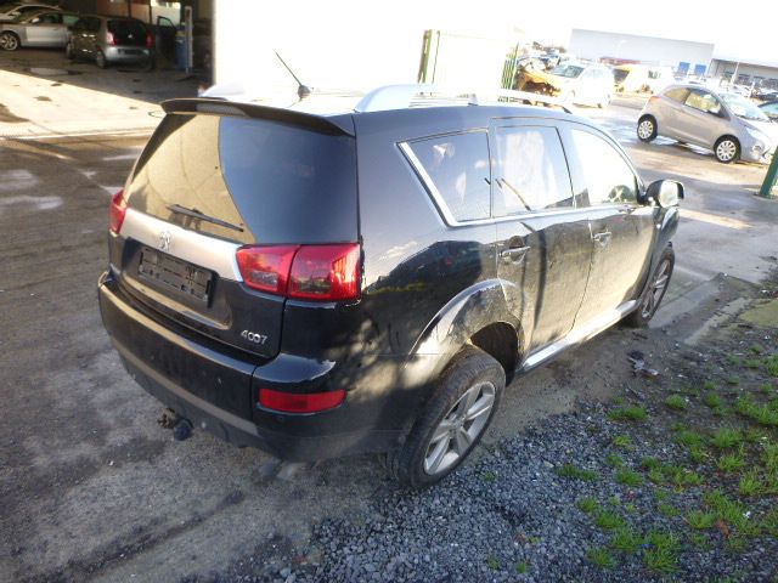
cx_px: 389
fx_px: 562
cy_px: 292
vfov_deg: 54.9
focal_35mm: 25
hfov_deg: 69.4
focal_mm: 4.5
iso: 160
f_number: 3.9
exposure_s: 1/60
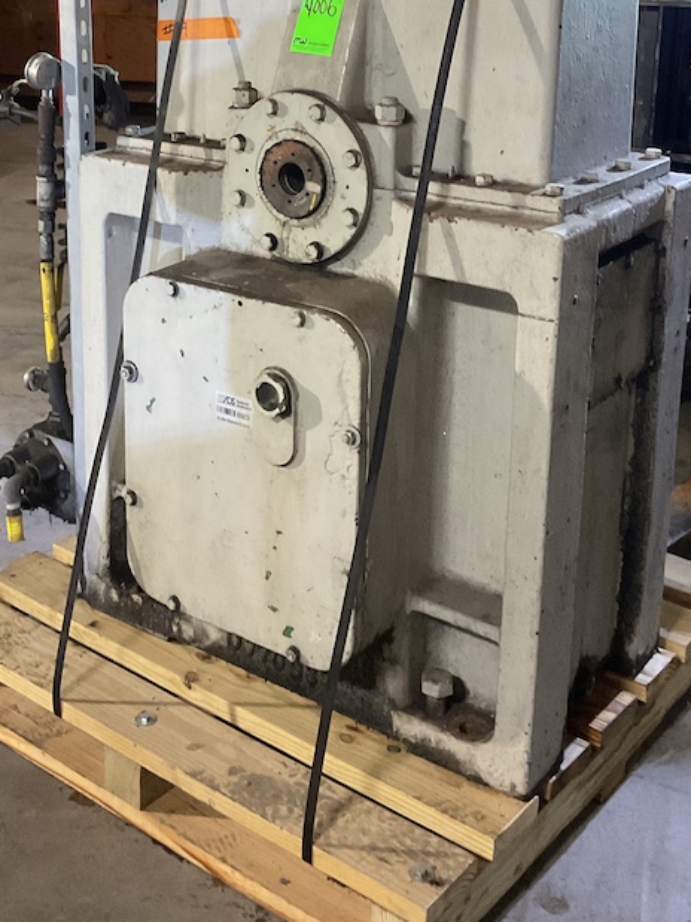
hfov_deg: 30.2
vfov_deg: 38.7
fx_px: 1278
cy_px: 234
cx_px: 305
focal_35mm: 48
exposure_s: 1/30
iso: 320
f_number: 1.8
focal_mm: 3
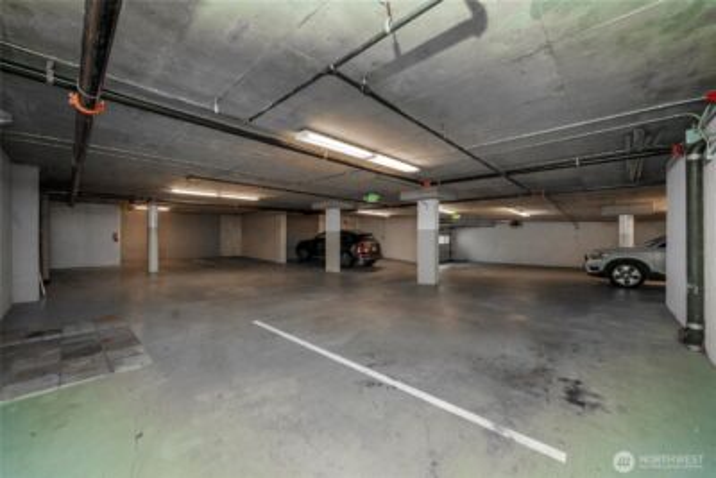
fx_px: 259
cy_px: 239
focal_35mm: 13
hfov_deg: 108.3
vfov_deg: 85.5
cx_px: 358
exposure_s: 1/60
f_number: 6.3
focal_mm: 13
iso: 1000
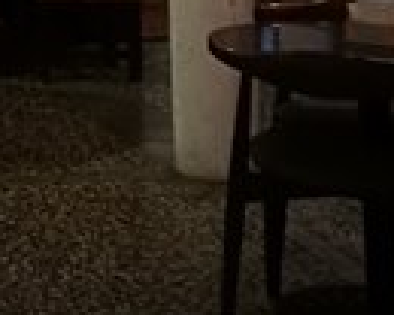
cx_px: -346
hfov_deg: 12.0
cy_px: -354
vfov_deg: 9.7
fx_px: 1702
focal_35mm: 146
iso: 400
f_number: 2.2
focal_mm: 4.5
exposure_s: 1/30
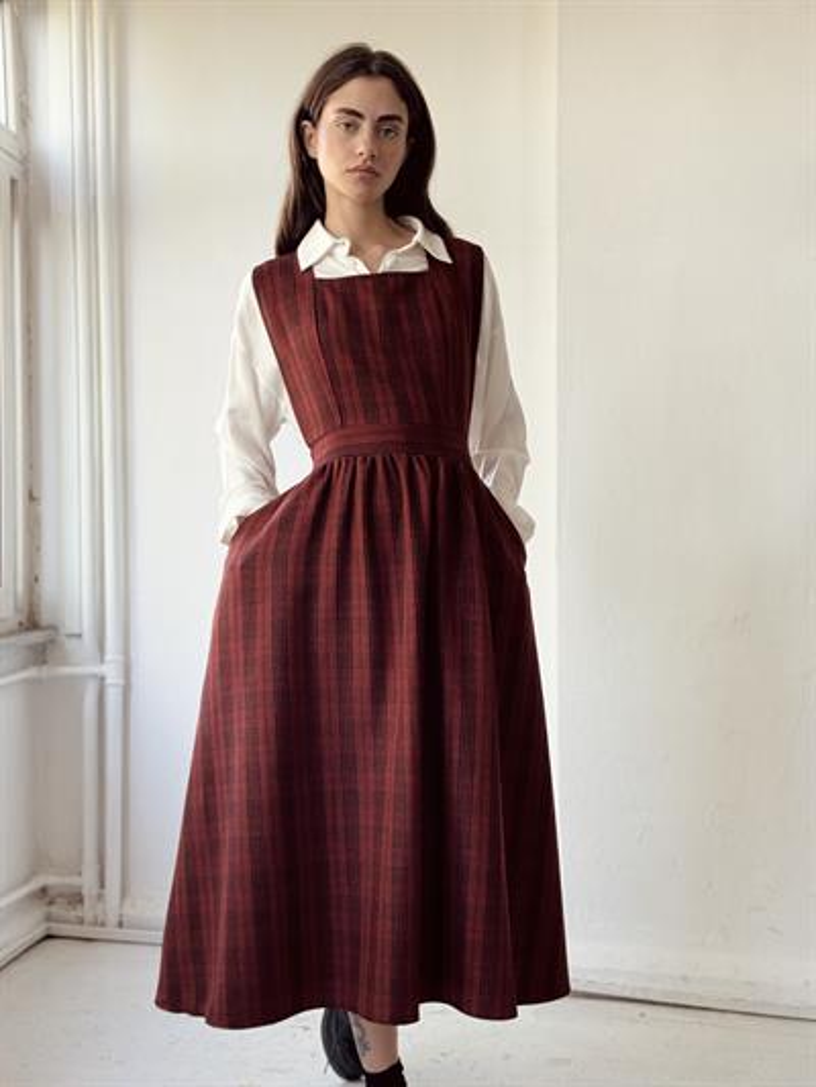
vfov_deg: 39.6
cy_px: 544
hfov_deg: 30.3
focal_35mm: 48
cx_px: 408
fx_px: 1508
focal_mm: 6.76
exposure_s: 1/171
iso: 64
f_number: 1.78
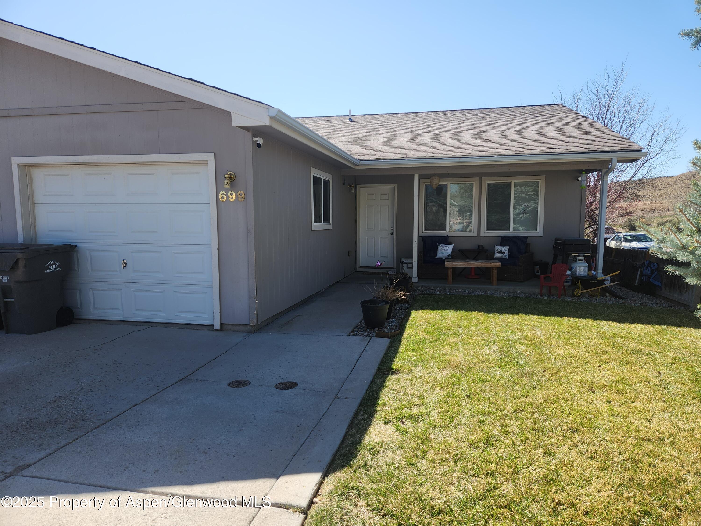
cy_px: 263
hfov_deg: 73.9
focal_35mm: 23
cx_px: 350
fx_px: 466
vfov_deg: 58.9
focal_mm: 5.4
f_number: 1.8
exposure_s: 1/984
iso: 20
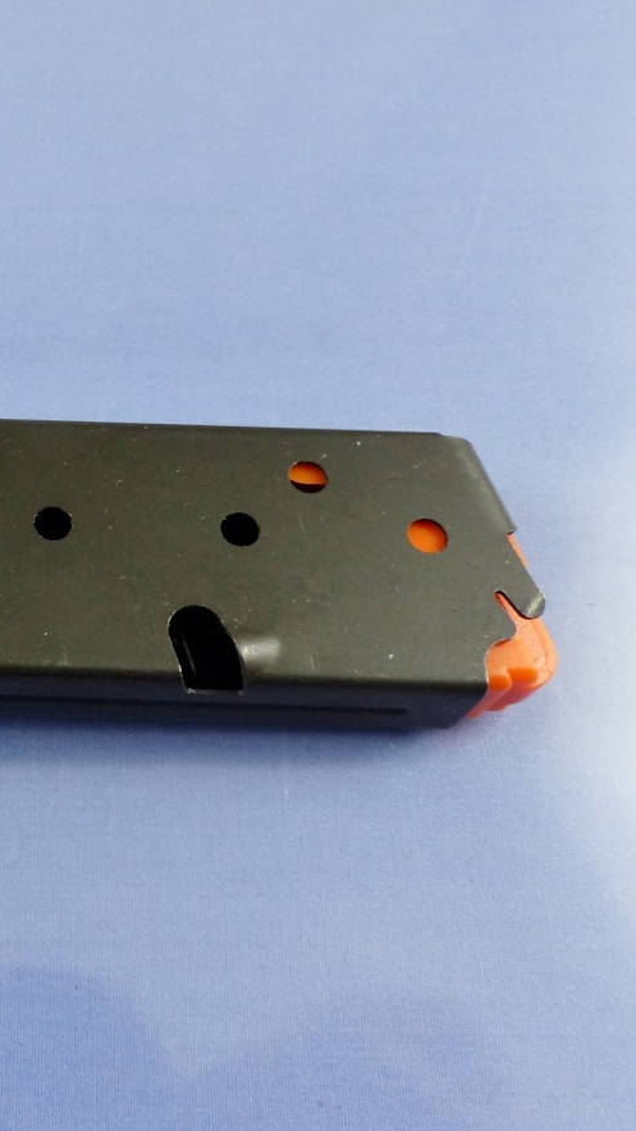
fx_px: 1109
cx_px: -59
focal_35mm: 37
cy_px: 575
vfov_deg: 54.0
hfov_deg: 29.0
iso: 200
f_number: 2.8
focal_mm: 4.5
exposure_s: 1/60
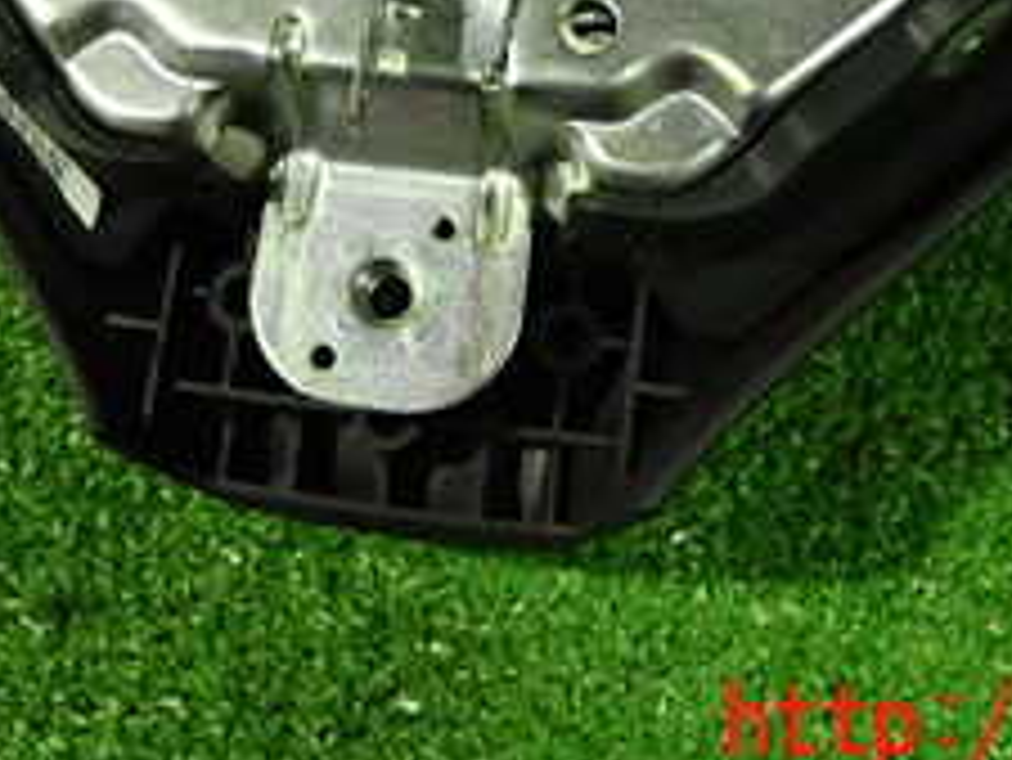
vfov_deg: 17.3
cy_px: -229
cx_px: 391
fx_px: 2340
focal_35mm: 80
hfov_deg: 24.3
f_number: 2.3
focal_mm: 5.4
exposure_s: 1/30
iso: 800
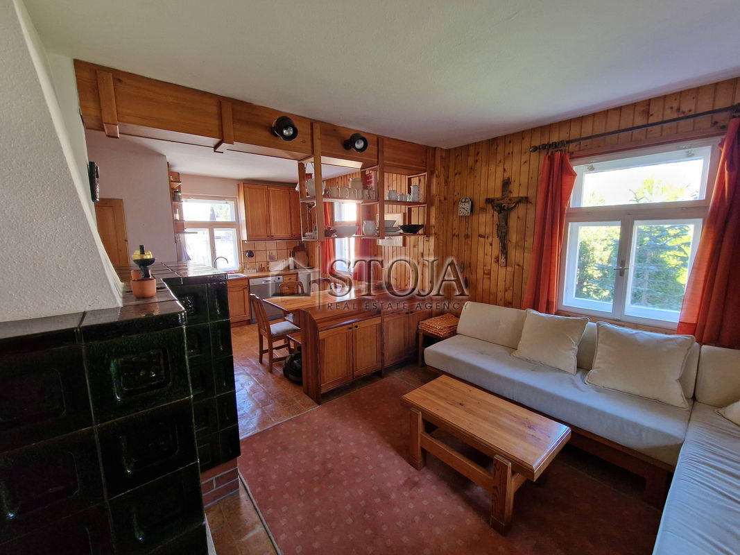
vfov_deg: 89.9
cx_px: 370
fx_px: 278
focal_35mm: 13
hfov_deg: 106.2
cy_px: 278
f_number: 2.2
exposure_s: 1/60
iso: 320
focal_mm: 2.2
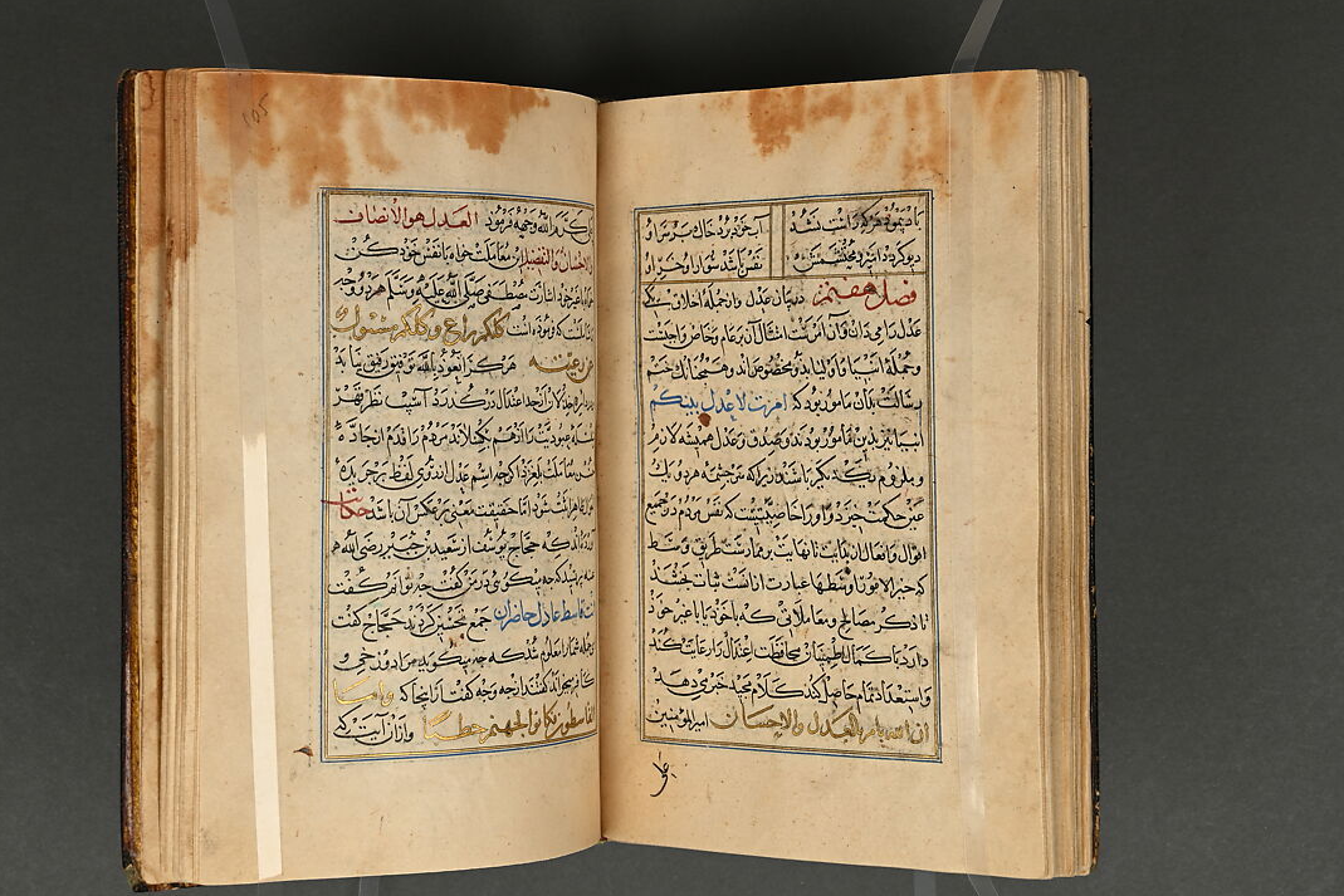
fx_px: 2389
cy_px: 435
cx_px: 640
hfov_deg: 31.4
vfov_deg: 21.2
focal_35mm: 64
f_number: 13
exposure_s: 1/30
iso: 250
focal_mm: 57
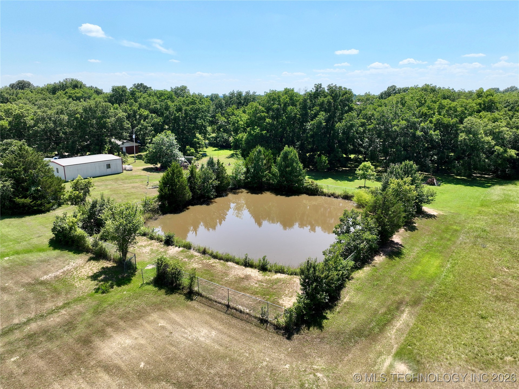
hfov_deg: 71.6
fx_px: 360
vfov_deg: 56.8
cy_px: 194
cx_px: 260
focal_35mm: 24
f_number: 2.8
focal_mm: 12.29
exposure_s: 1/2500
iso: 210
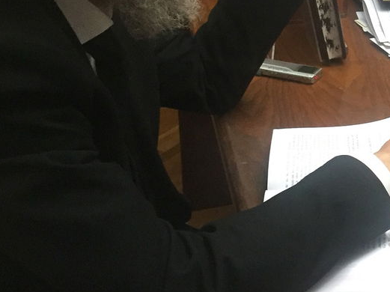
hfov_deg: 22.3
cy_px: -12
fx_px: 878
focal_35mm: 78
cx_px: 517
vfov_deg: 18.3
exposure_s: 1/30
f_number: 2.2
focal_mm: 4.15
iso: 200
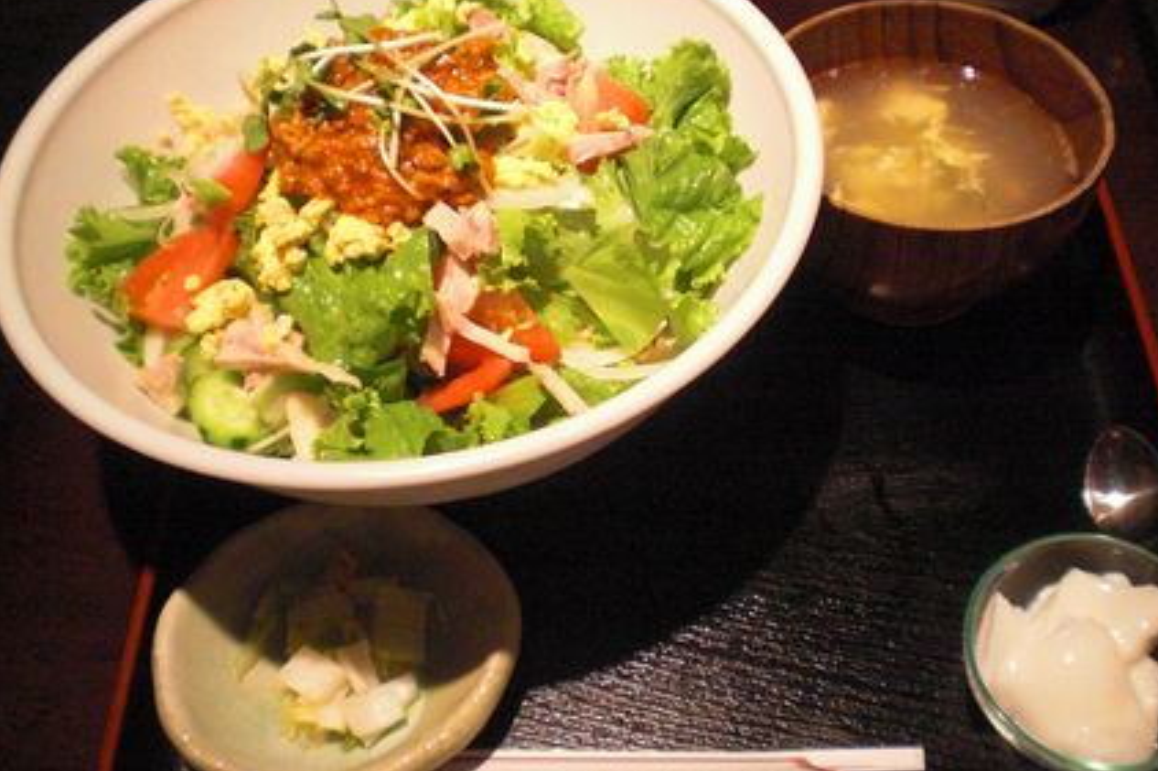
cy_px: 376
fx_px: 1350
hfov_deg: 46.4
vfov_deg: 31.9
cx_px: 611
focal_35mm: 42
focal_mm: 6.3
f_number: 3.1
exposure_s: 1/80
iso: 800
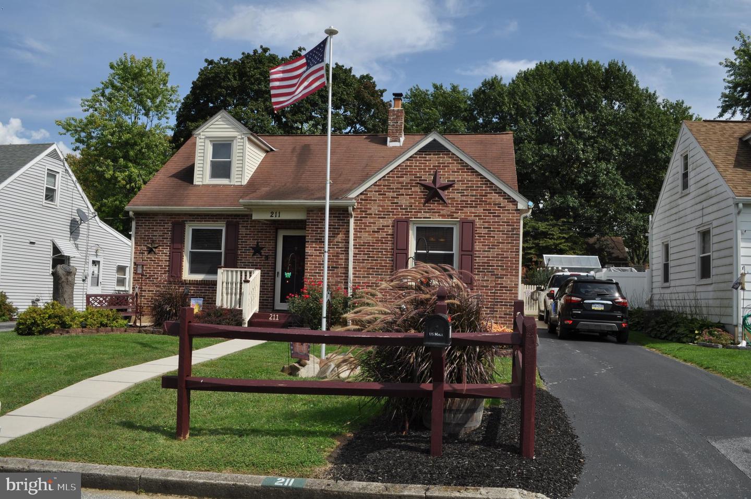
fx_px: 625
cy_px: 250
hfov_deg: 62.0
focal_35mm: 30
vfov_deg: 43.5
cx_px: 376
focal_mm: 20
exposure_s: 1/200
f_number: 16
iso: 200
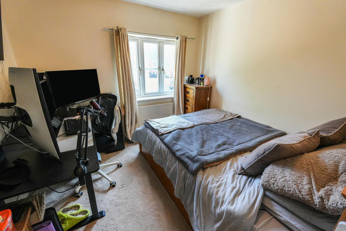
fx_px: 144
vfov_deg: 77.3
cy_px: 116
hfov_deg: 100.4
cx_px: 173
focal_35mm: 15
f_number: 4
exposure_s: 1/160
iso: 1250
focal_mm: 10
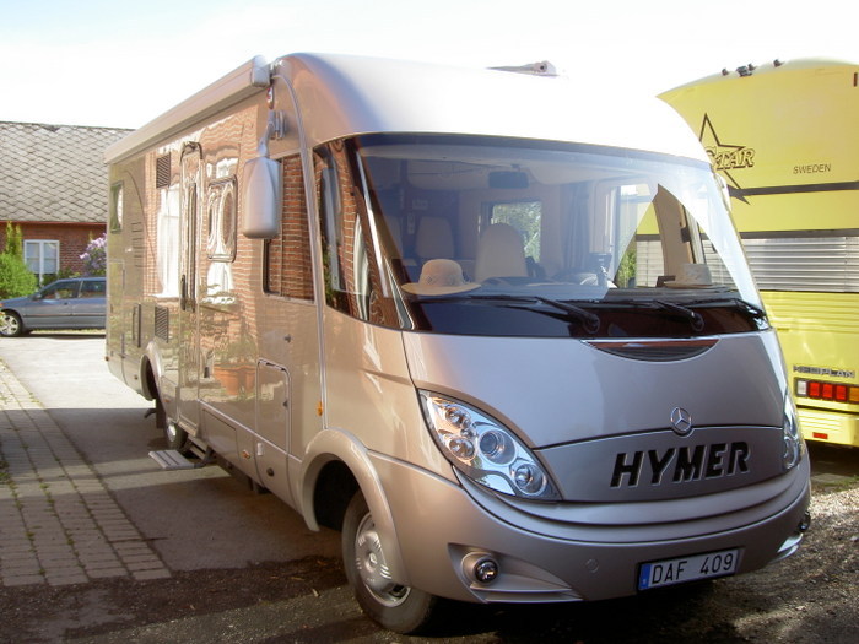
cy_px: 322
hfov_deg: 47.9
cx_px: 430
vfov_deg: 36.8
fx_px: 968
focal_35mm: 39
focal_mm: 8
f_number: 4.7
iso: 50
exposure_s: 1/125
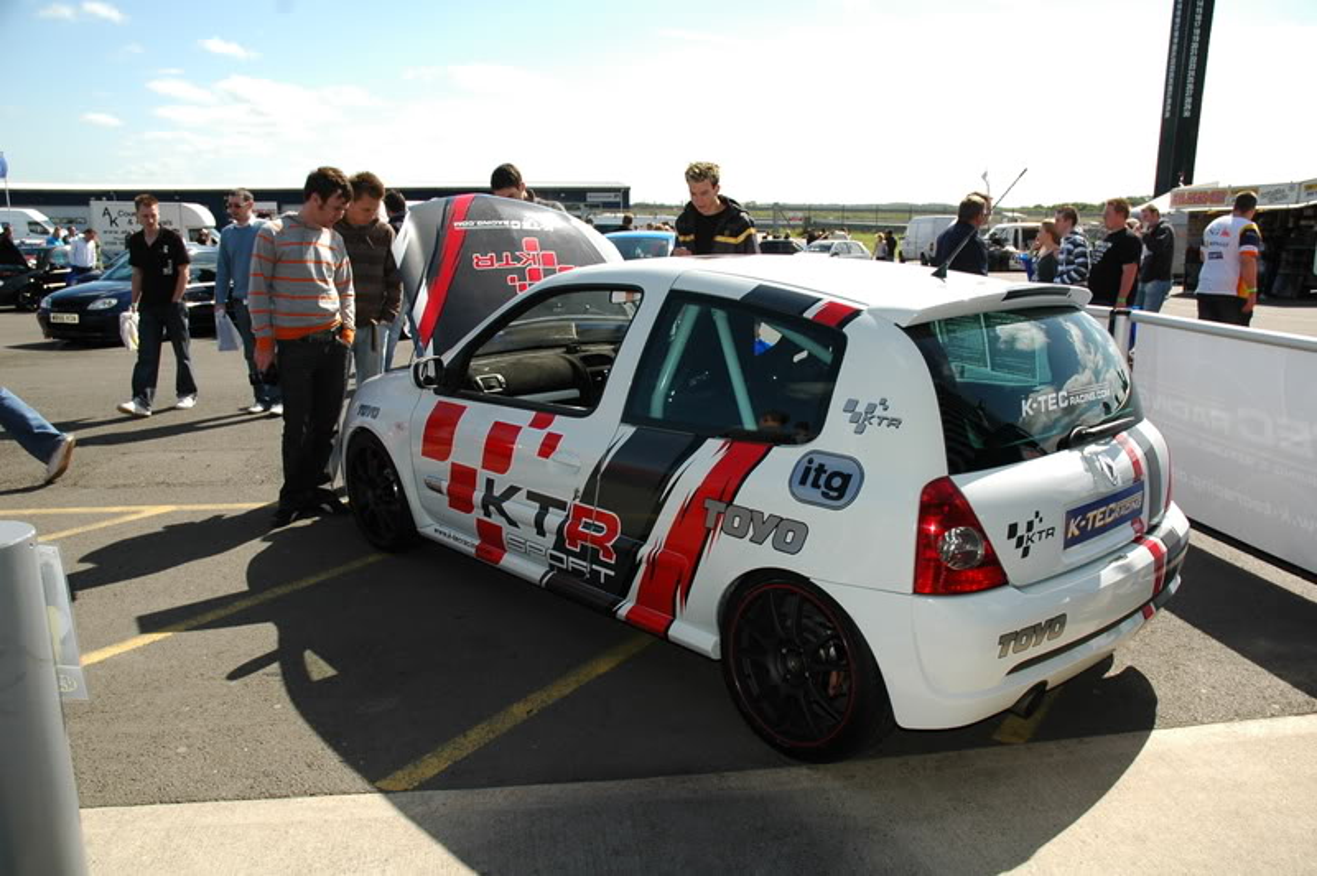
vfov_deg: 47.9
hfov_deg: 67.4
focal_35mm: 27
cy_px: 438
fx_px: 987
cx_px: 658
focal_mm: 18
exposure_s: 1/500
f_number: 6.3
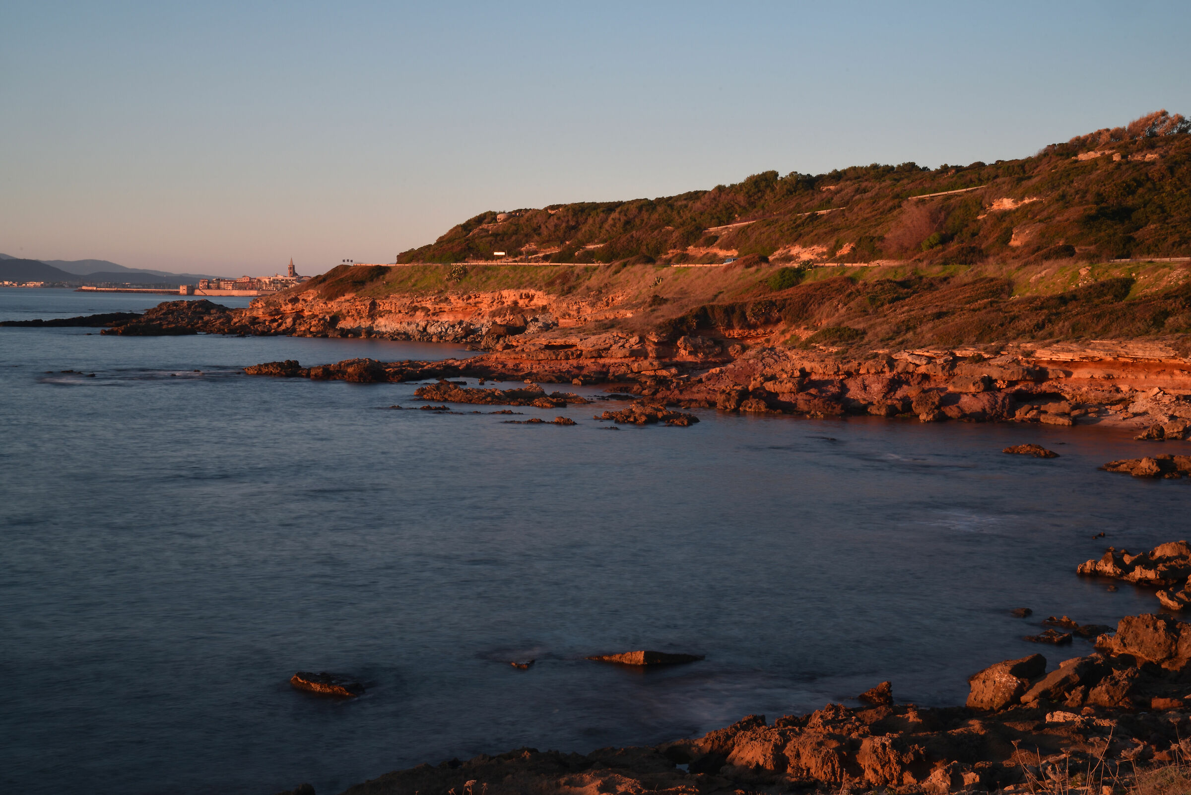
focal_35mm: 50
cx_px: 596
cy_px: 398
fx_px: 1655
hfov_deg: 39.6
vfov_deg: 27.0
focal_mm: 50
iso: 200
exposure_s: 1.6
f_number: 22
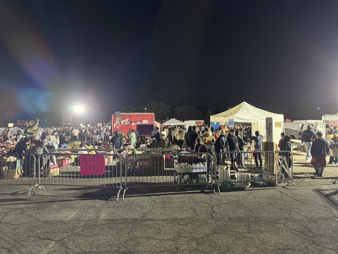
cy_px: 127
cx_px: 169
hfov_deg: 71.6
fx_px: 234
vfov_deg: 56.8
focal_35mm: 24
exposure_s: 1/49
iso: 800
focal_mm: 6.76
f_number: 1.78
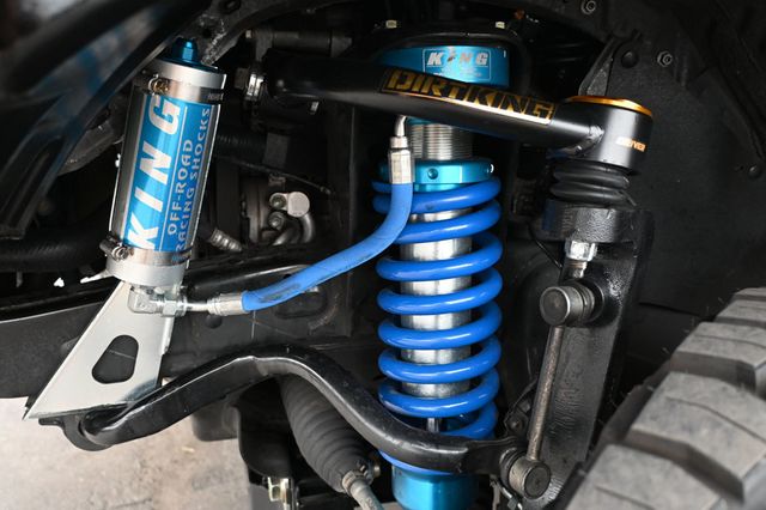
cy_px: 255
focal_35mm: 31
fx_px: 654
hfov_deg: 60.7
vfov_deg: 42.6
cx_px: 383
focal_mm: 20.5
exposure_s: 1/125
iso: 720
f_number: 3.8
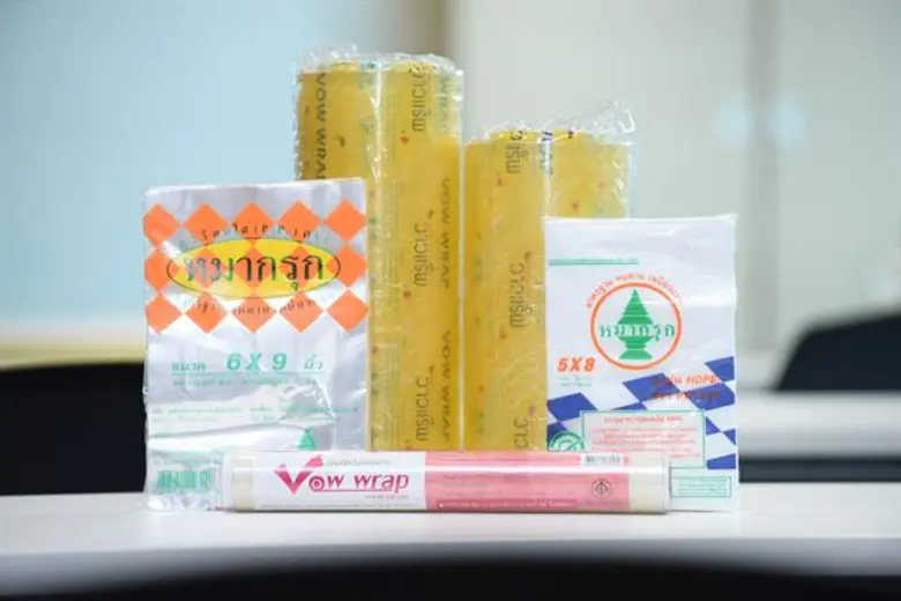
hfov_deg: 12.1
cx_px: 450
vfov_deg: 8.1
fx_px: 4254
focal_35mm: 170
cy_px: 300
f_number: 4
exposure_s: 1/125
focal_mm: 170
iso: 1000
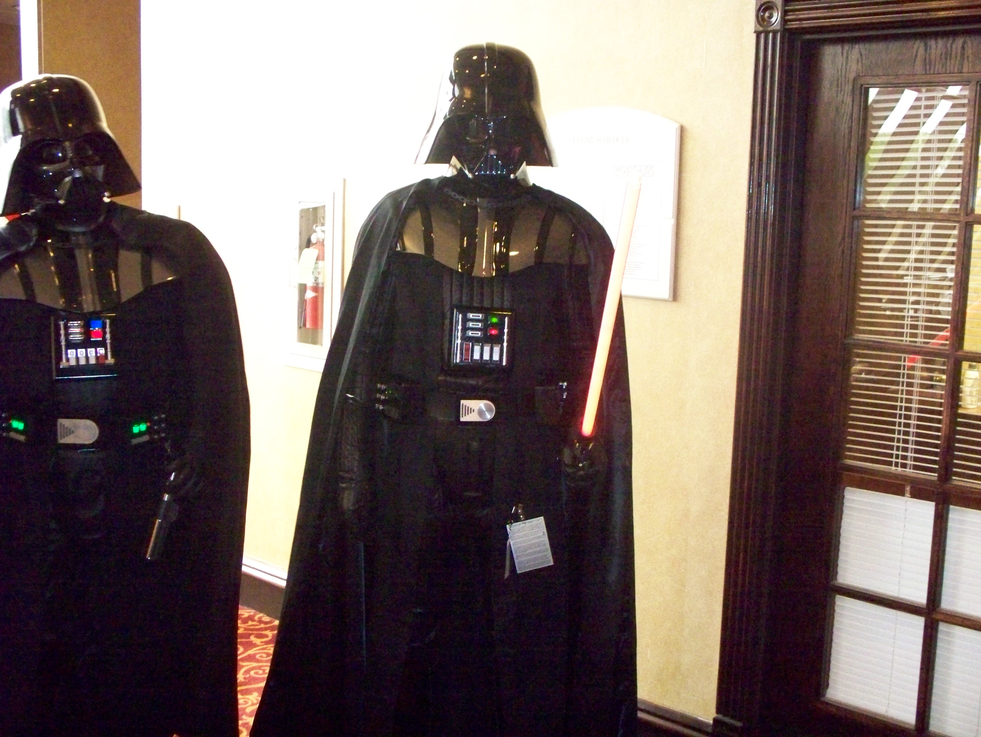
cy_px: 368
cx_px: 490
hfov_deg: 40.4
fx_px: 1333
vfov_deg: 30.9
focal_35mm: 47
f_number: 2.9
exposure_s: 1/60
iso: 1600
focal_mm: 9.86
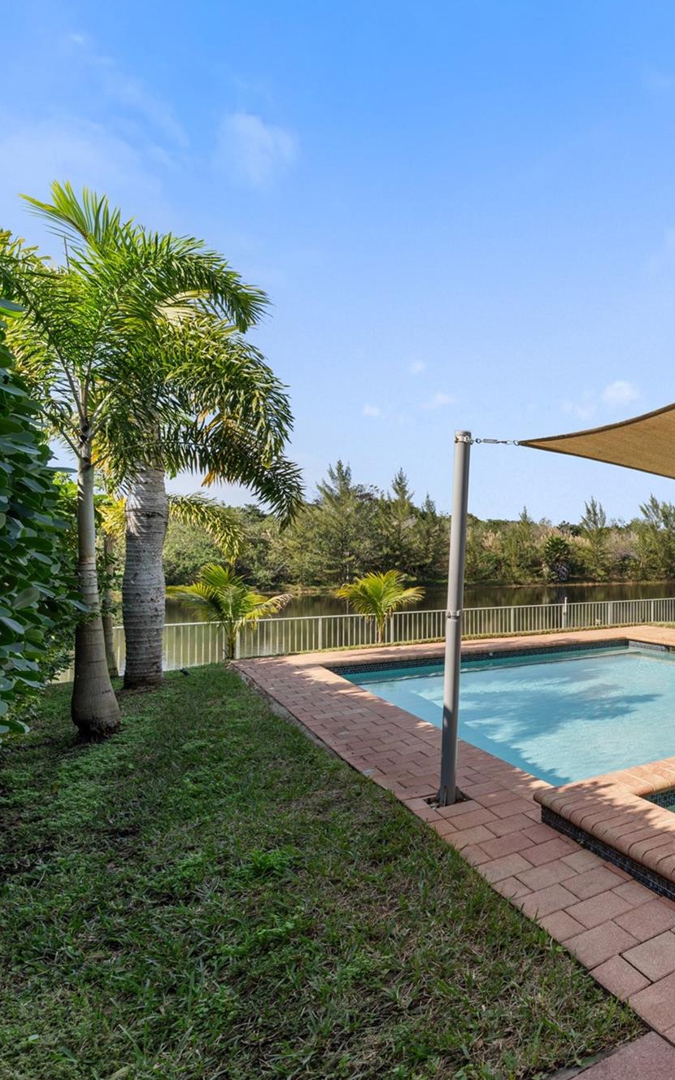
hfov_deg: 41.1
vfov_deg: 79.6
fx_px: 648
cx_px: 780
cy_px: 546
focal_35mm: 22
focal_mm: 14
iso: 100
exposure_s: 1/30
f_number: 9
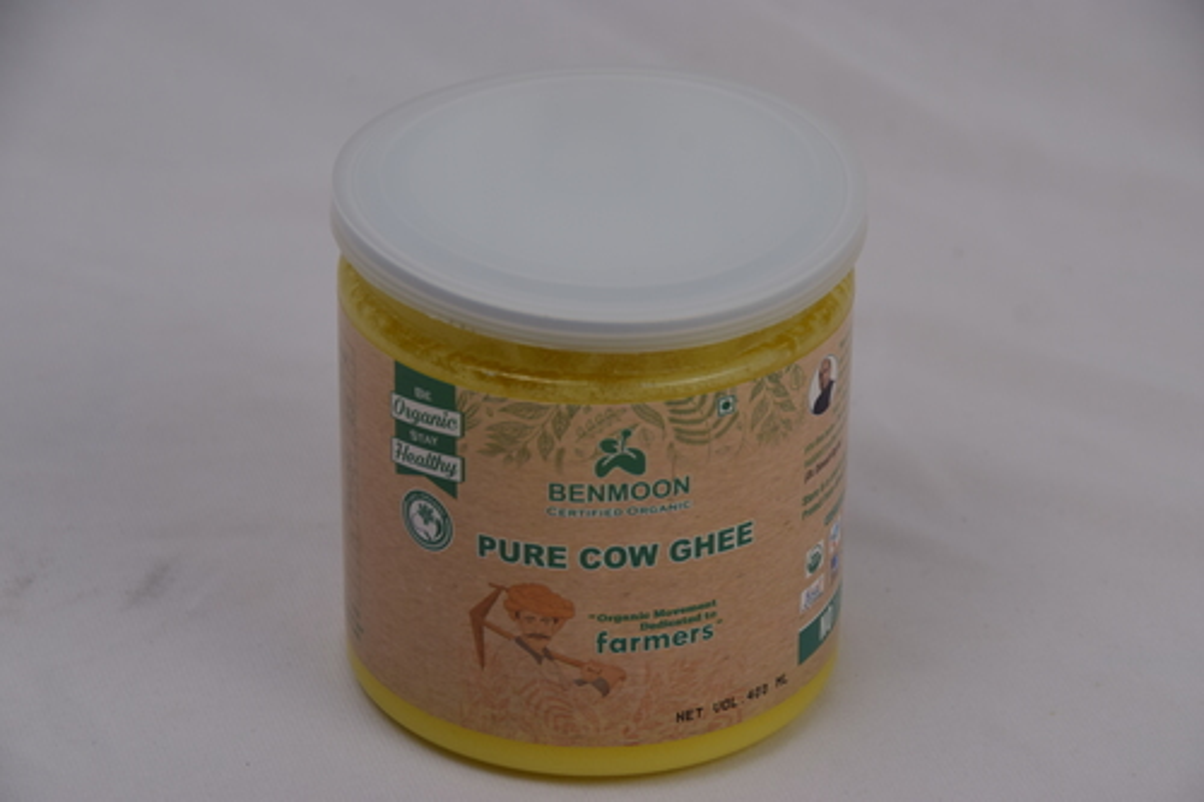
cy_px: 401
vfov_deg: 7.6
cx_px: 602
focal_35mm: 180
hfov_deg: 11.4
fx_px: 6018
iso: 200
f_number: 9
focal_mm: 120
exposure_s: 1/125
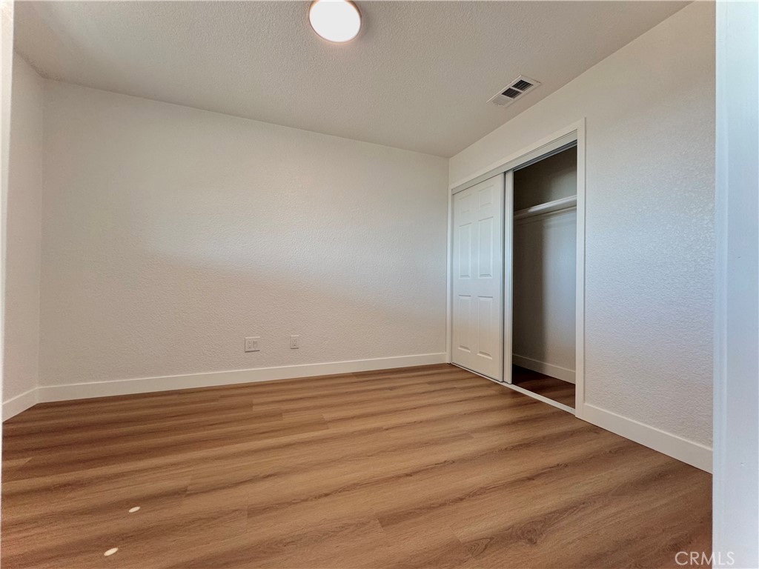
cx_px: 380
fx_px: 307
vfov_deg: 85.7
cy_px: 284
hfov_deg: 102.1
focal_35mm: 14
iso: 160
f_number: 2.2
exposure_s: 1/120
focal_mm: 2.22
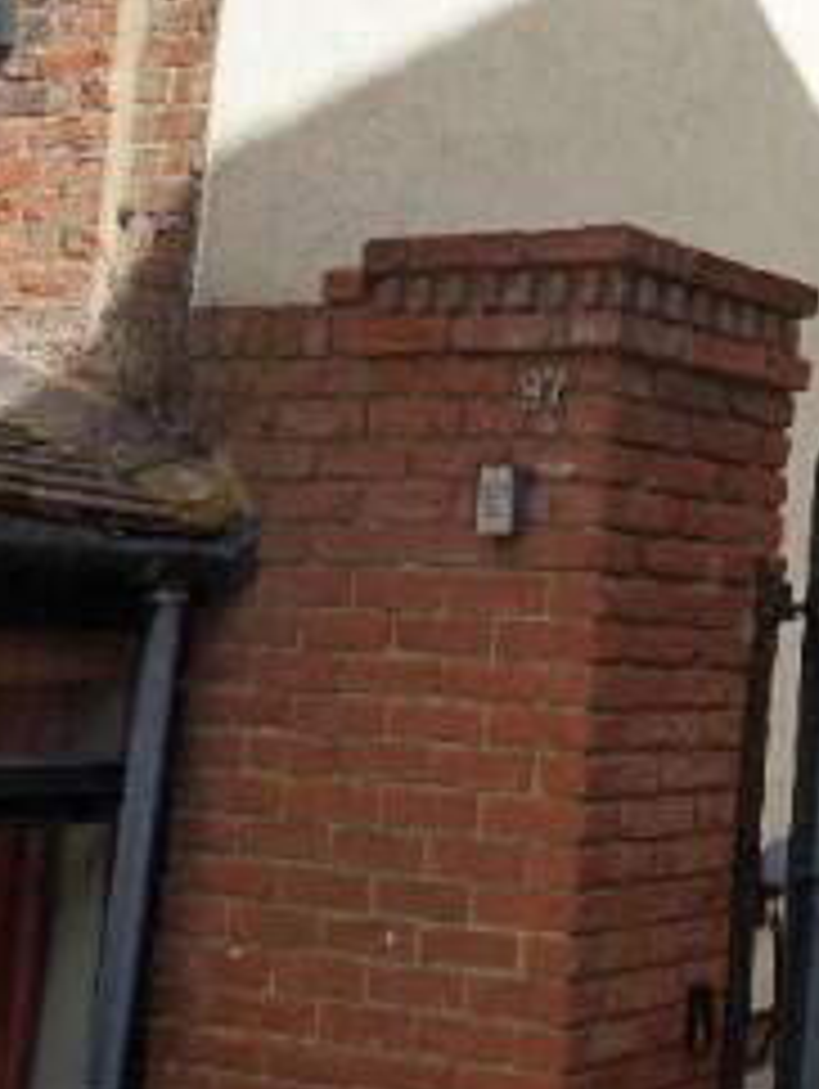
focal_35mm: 61
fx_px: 1921
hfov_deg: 19.2
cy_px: 486
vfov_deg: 31.6
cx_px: 1413
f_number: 10
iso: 100
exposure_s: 1/125
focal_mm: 10
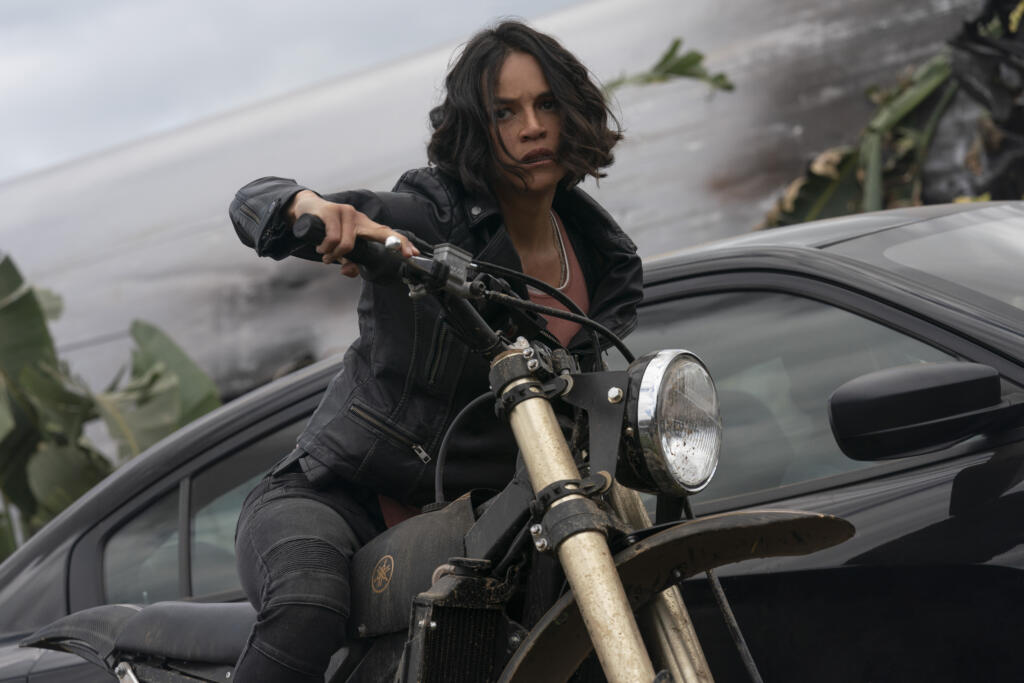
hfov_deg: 17.6
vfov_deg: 11.8
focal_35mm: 116
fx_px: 3300
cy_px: 342
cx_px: 512
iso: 400
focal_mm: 116
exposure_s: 1/1000
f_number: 6.3
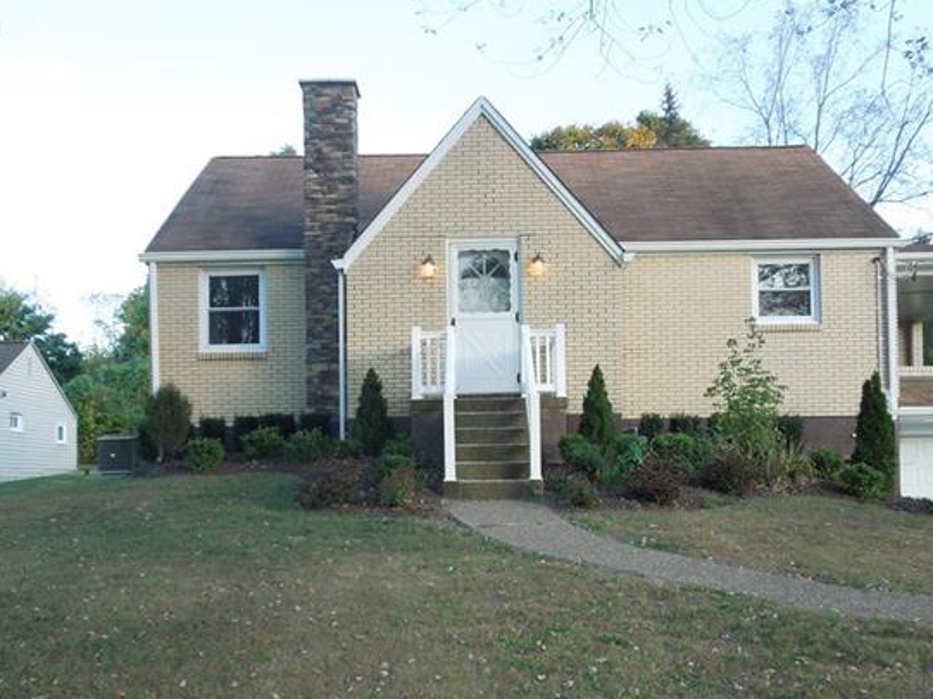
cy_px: 433
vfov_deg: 38.4
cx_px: 464
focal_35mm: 37
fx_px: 997
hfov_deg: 50.2
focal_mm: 4.5
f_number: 3.3
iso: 100
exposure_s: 1/50
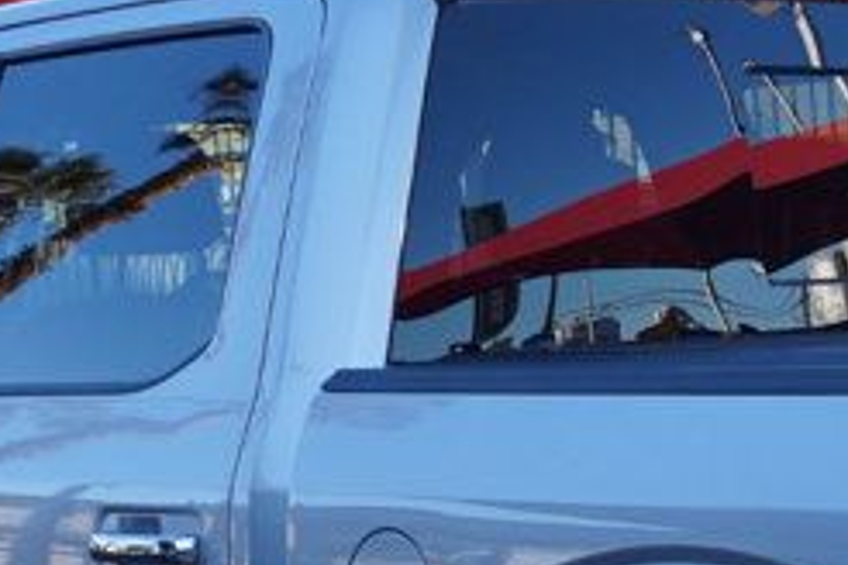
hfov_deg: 16.0
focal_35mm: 125
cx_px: 882
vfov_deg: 10.7
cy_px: 792
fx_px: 2944
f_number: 6.3
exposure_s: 1/80
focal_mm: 20
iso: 100
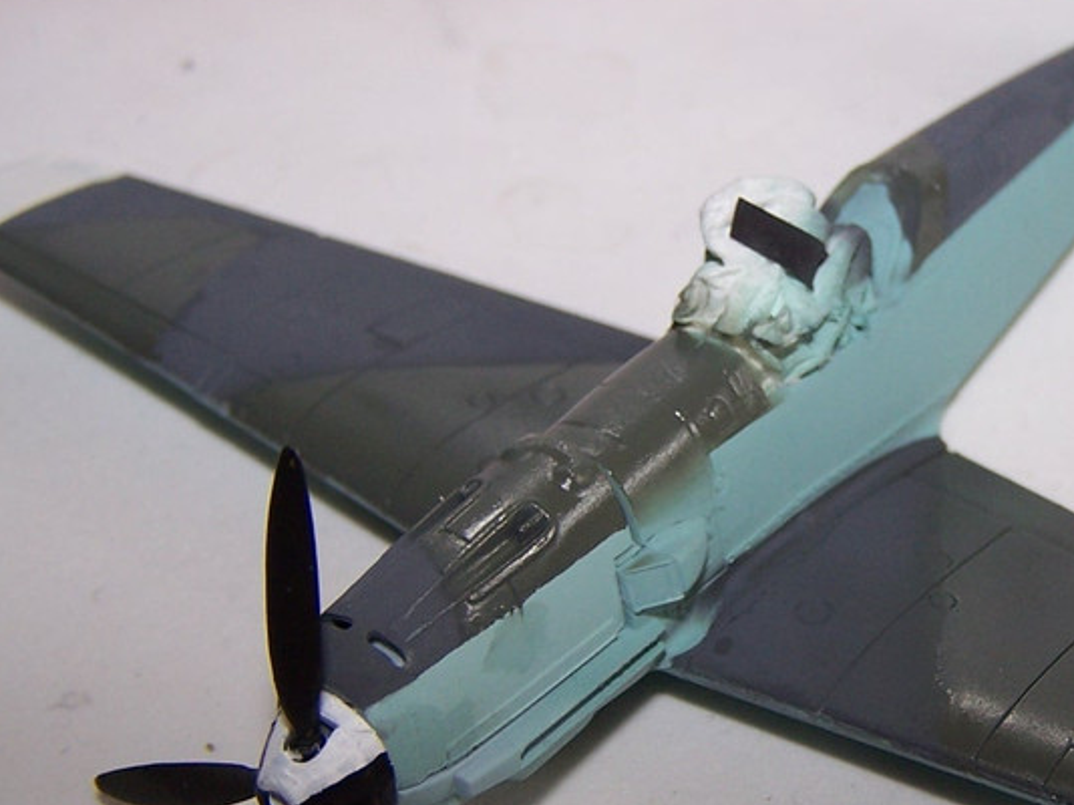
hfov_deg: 25.2
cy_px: 453
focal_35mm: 76
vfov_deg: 19.4
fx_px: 2357
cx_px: 878
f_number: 2.8
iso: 80
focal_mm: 6.3
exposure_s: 1/60
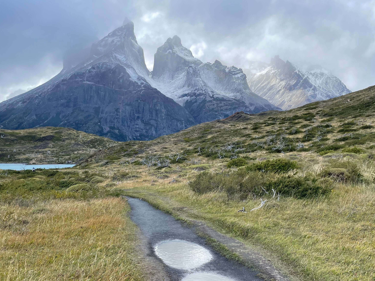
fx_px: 368
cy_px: 175
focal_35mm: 34
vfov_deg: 41.5
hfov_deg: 53.9
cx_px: 180
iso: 32
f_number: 1.6
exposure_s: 1/1595
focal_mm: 4.2
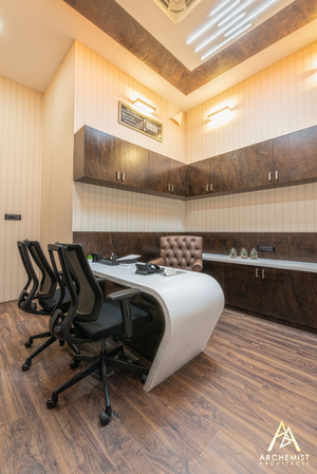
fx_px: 198
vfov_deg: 100.4
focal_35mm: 15
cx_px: 158
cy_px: 237
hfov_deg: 77.4
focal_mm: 15
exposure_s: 1/2
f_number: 13
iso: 50
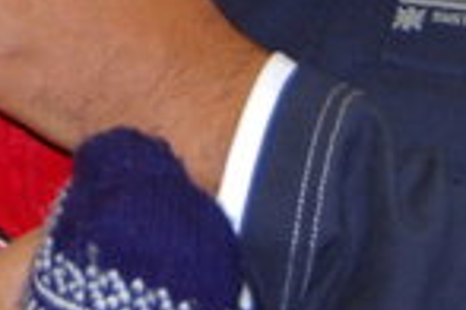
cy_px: -294
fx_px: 2617
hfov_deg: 10.0
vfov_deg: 6.6
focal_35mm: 202
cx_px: -130
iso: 400
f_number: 4.5
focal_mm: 31
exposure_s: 1/60
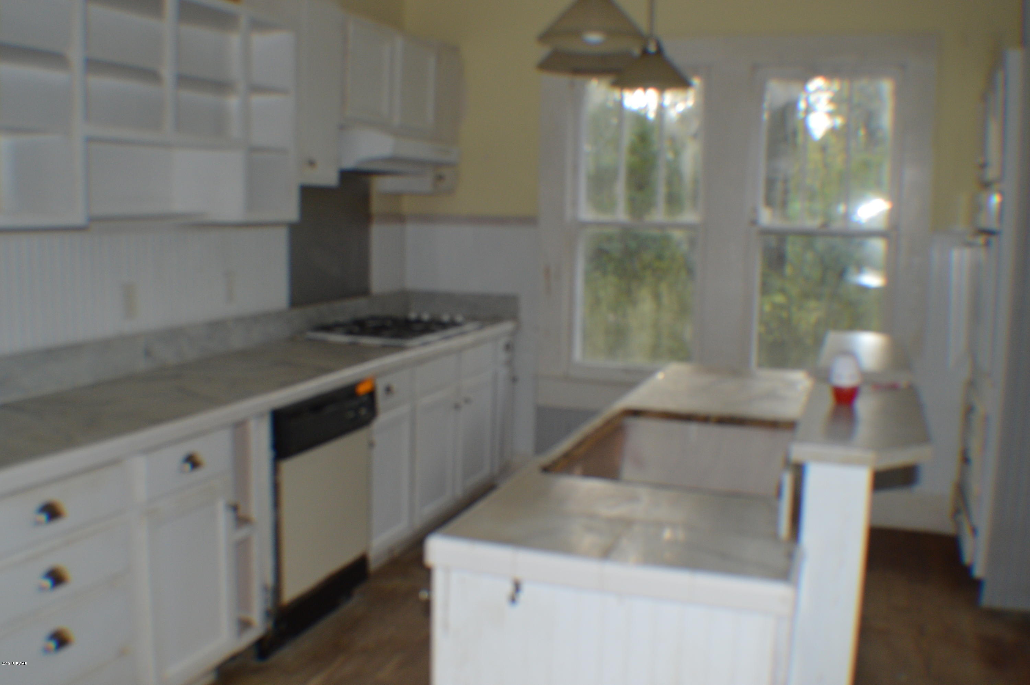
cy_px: 342
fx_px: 1115
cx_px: 515
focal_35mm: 39
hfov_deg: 49.6
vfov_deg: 34.1
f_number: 4.2
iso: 560
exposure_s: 1/60
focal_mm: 26
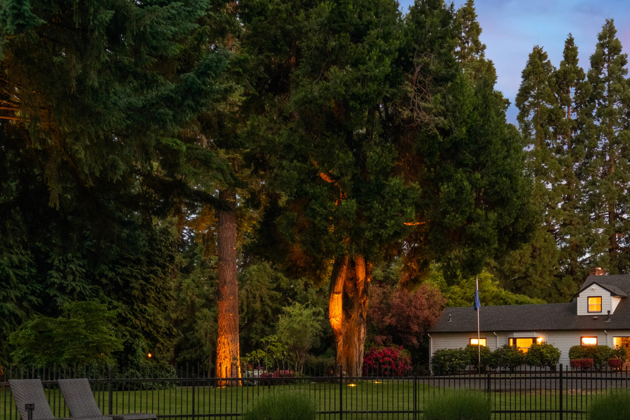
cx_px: 468
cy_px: 334
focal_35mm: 52
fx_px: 910
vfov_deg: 25.6
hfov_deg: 37.3
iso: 640
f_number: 11
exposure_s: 2
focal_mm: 19.1
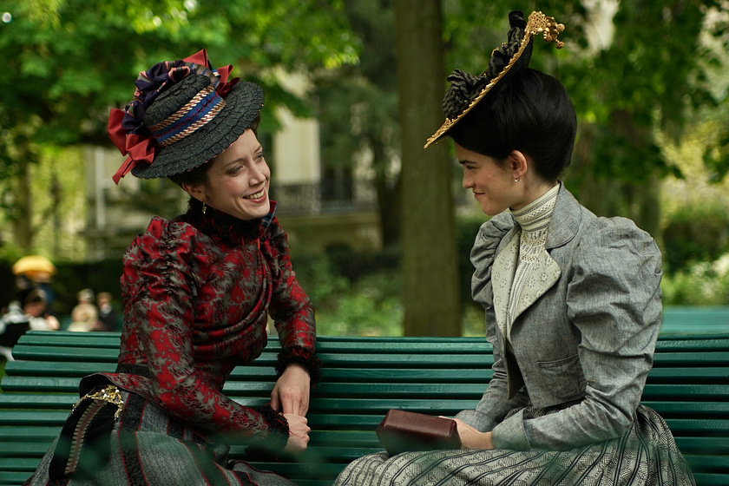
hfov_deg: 28.8
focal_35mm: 70
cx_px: 364
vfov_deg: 19.5
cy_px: 243
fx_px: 1417
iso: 800
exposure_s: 1/3200
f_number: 2.8
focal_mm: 70
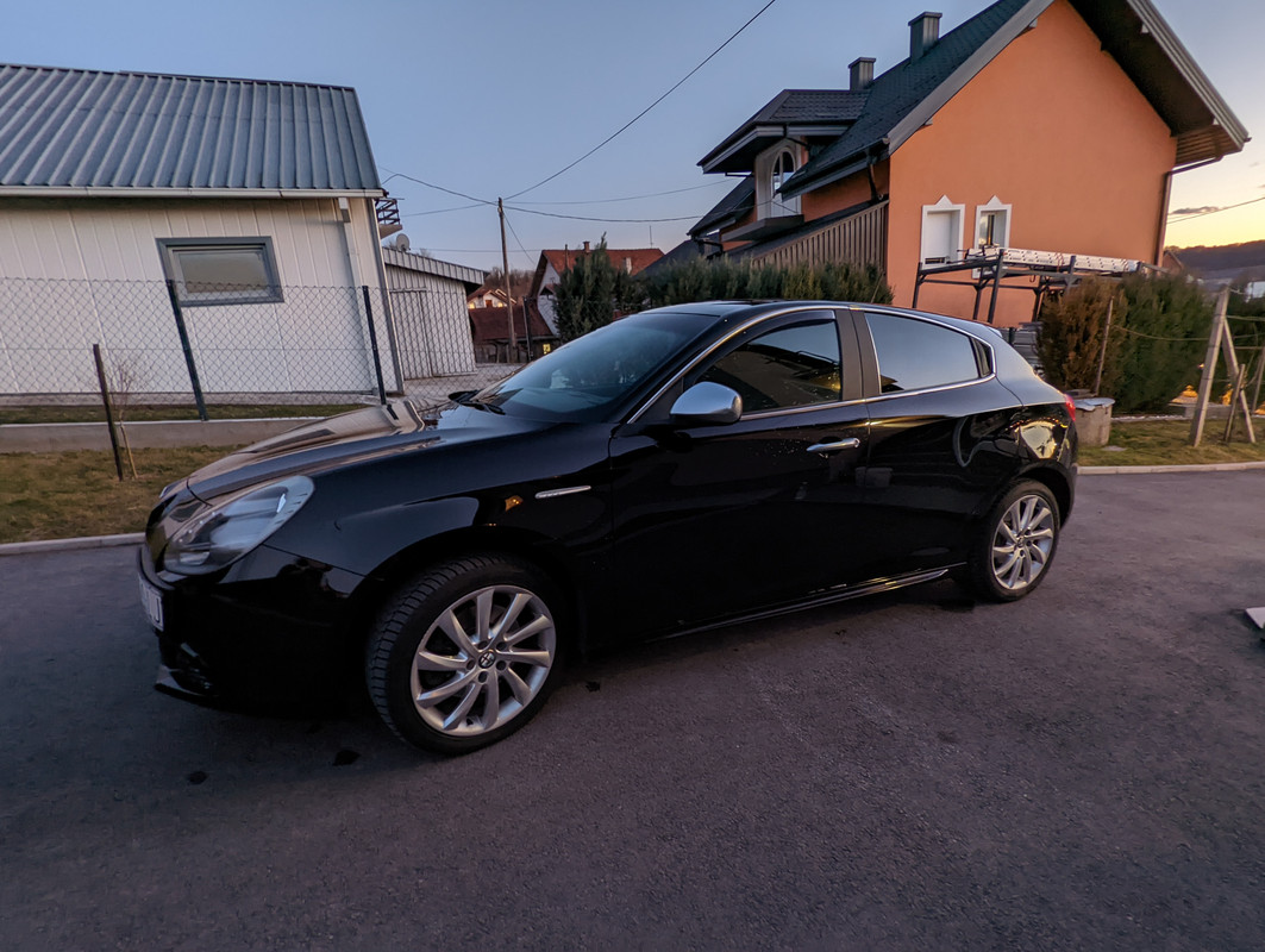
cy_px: 476
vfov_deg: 78.2
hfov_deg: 94.4
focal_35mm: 16
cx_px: 632
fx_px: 585
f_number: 2.2
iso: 51
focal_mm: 2.35
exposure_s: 1/3.78
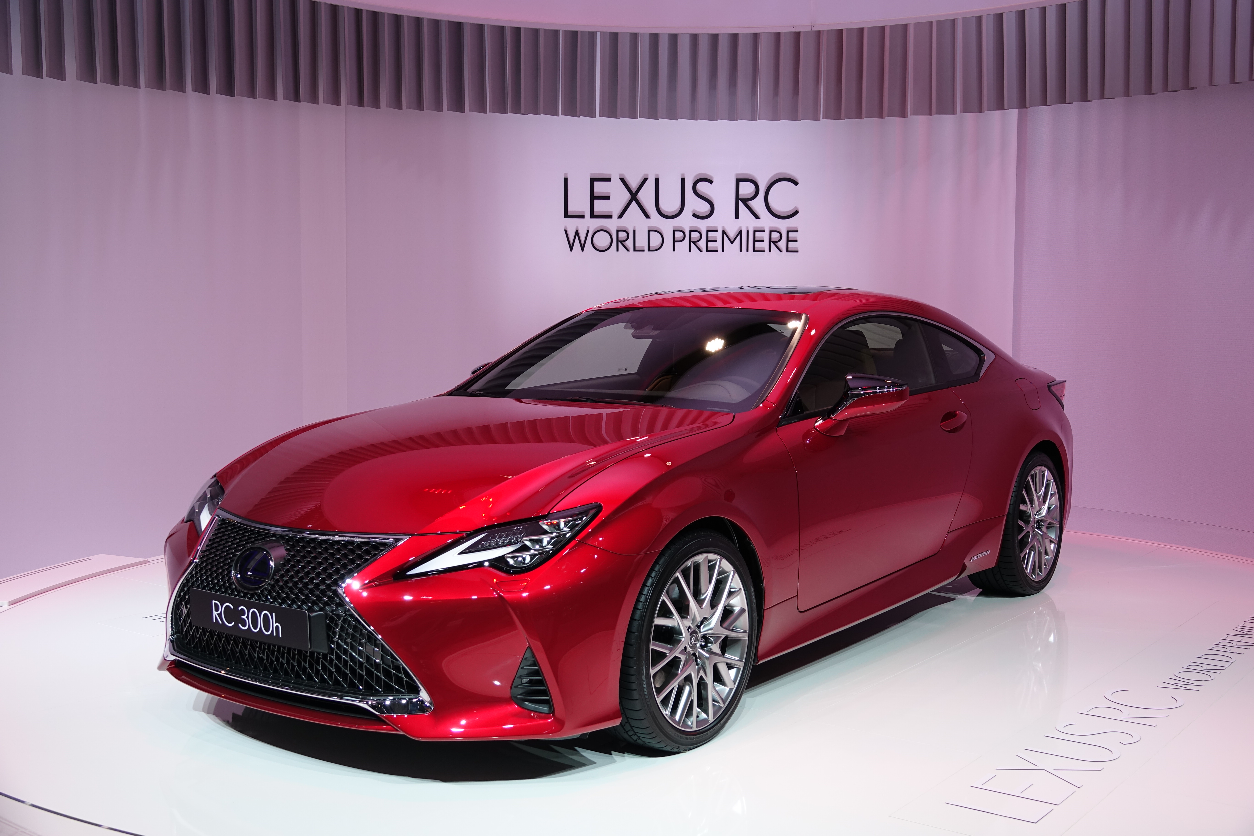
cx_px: 627
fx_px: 1358
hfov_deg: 49.6
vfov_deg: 34.2
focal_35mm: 39
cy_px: 418
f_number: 3.2
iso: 100
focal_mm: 14.16
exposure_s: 1/160
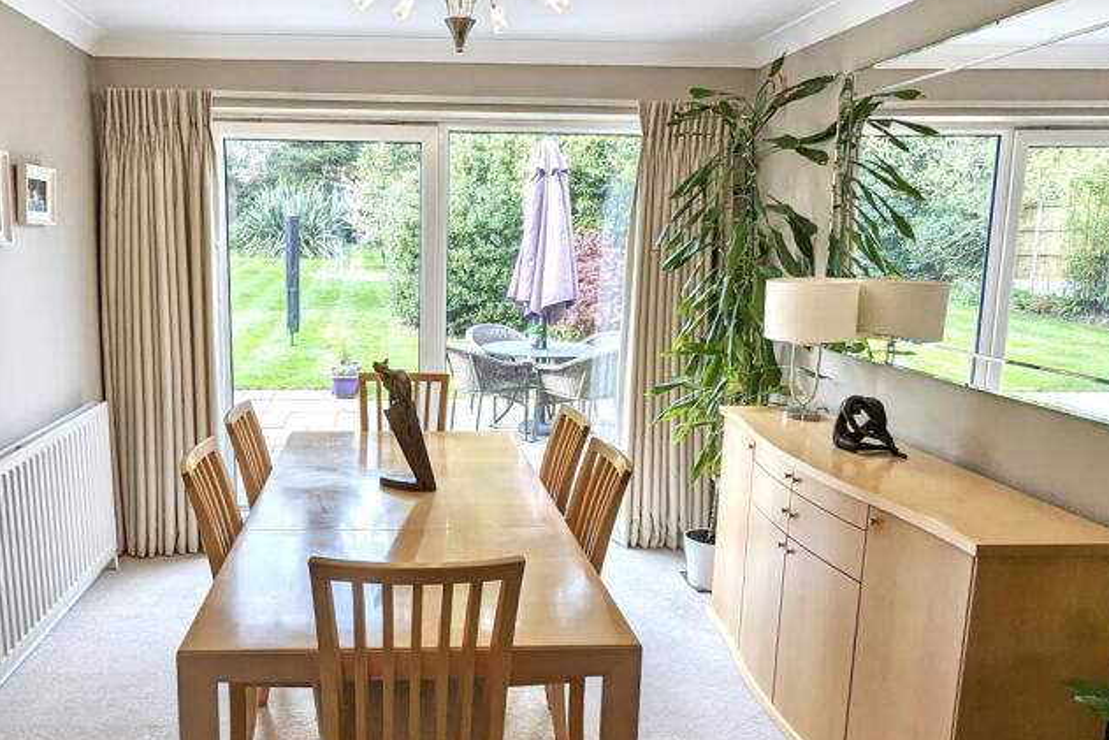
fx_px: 832
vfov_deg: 47.9
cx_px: 446
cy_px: 394
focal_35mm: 27
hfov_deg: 66.8
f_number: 2.2
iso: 46
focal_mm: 2.35
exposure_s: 1/172
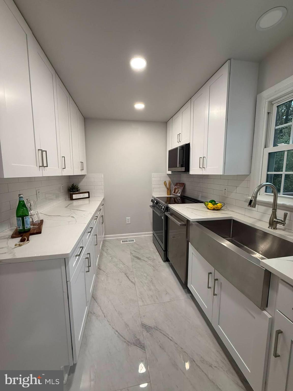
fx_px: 158
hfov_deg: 85.7
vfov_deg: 102.1
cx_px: 146
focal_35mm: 14
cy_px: 196
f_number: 2.2
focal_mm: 2.22
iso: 160
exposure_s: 1/120
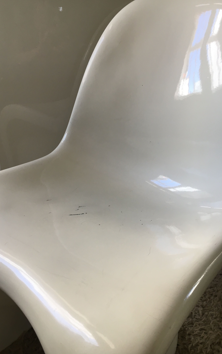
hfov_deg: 39.3
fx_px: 310
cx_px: 91
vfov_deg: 59.6
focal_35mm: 32
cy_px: 173
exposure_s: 1/33
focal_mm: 4.15
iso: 32
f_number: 2.2
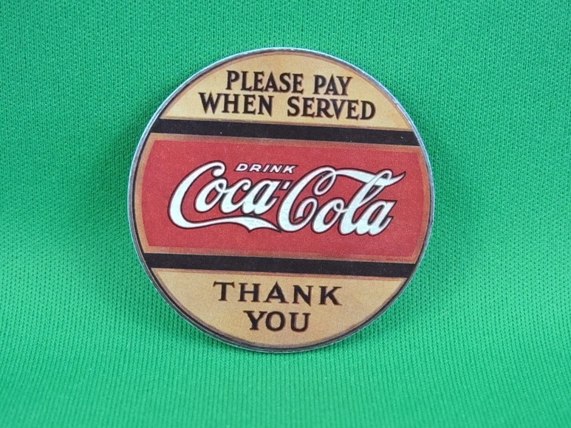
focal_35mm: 80
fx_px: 1320
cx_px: 286
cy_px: 214
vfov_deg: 18.4
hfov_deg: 24.4
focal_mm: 14.3
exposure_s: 1/80
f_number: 4.5
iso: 800
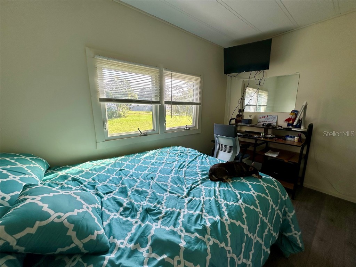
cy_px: 134
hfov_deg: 102.1
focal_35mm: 14
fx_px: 144
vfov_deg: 85.7
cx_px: 178
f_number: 2.2
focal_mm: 2.22
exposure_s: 1/208
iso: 40
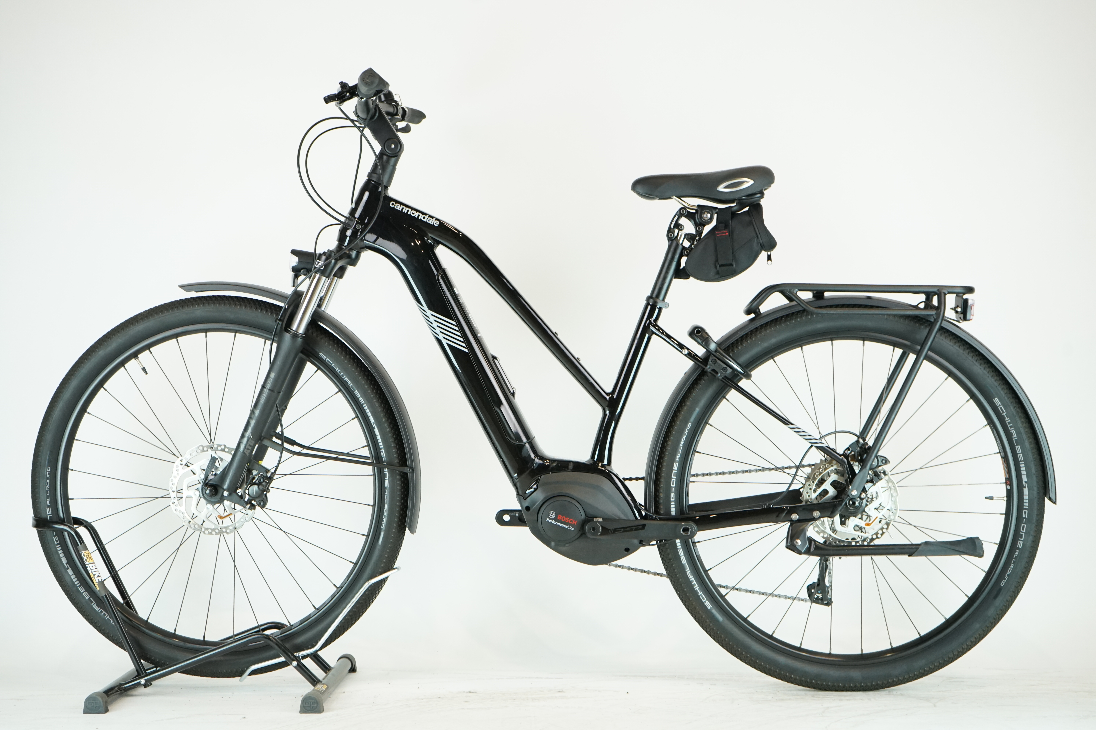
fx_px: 1674
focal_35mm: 55
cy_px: 365
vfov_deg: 24.6
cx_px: 548
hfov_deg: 36.2
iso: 2000
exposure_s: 1/200
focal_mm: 55
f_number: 6.3
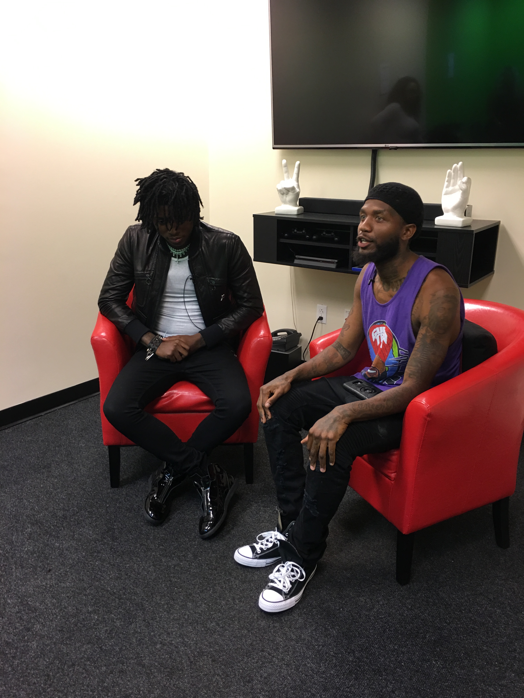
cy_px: 349
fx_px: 585
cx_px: 262
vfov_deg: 61.7
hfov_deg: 48.2
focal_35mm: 29
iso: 40
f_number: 2.2
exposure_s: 1/15
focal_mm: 4.15
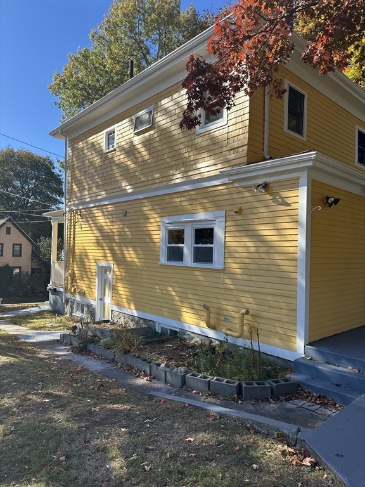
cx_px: 182
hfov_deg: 56.8
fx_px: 337
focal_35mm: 24
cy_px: 244
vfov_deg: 71.6
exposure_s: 1/2110
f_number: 1.78
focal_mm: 6.86
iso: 80
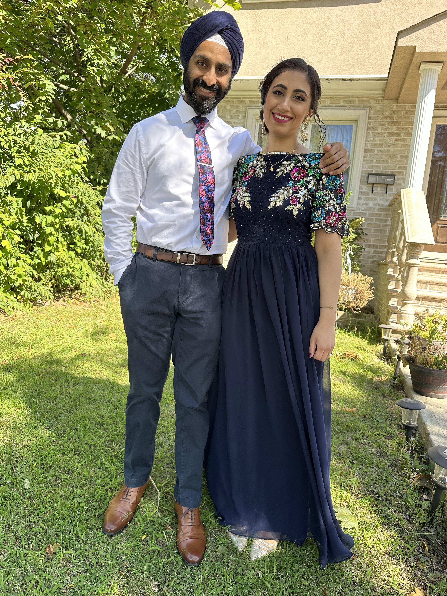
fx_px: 413
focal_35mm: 24
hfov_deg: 56.8
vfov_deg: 71.6
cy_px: 298
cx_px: 224
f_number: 1.78
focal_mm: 6.86
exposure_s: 1/654
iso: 80
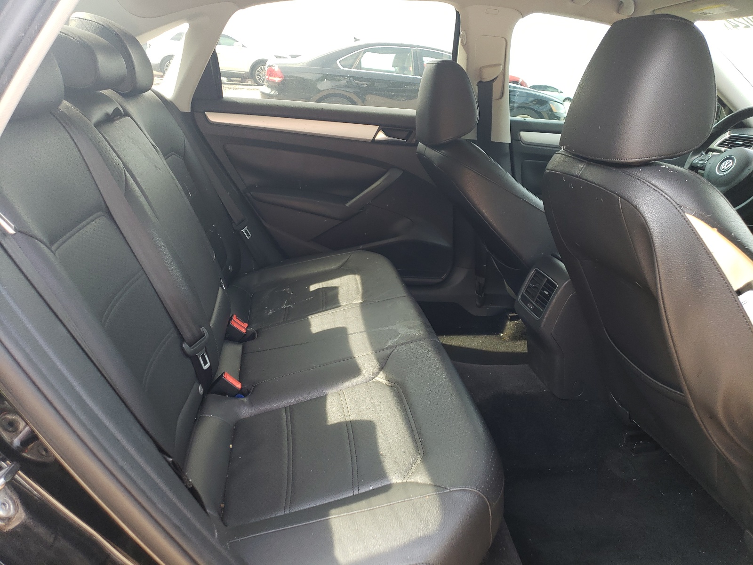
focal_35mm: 26
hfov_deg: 67.3
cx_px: 376
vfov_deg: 53.1
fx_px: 566
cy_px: 282
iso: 54
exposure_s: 1/100
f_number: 1.5
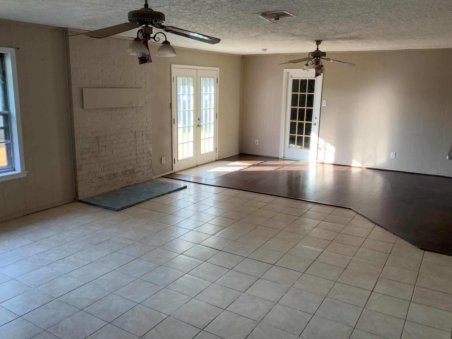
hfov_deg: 60.0
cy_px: 164
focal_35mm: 30
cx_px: 226
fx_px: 392
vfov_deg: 46.8
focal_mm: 3
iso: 50
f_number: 1.8
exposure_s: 1/120
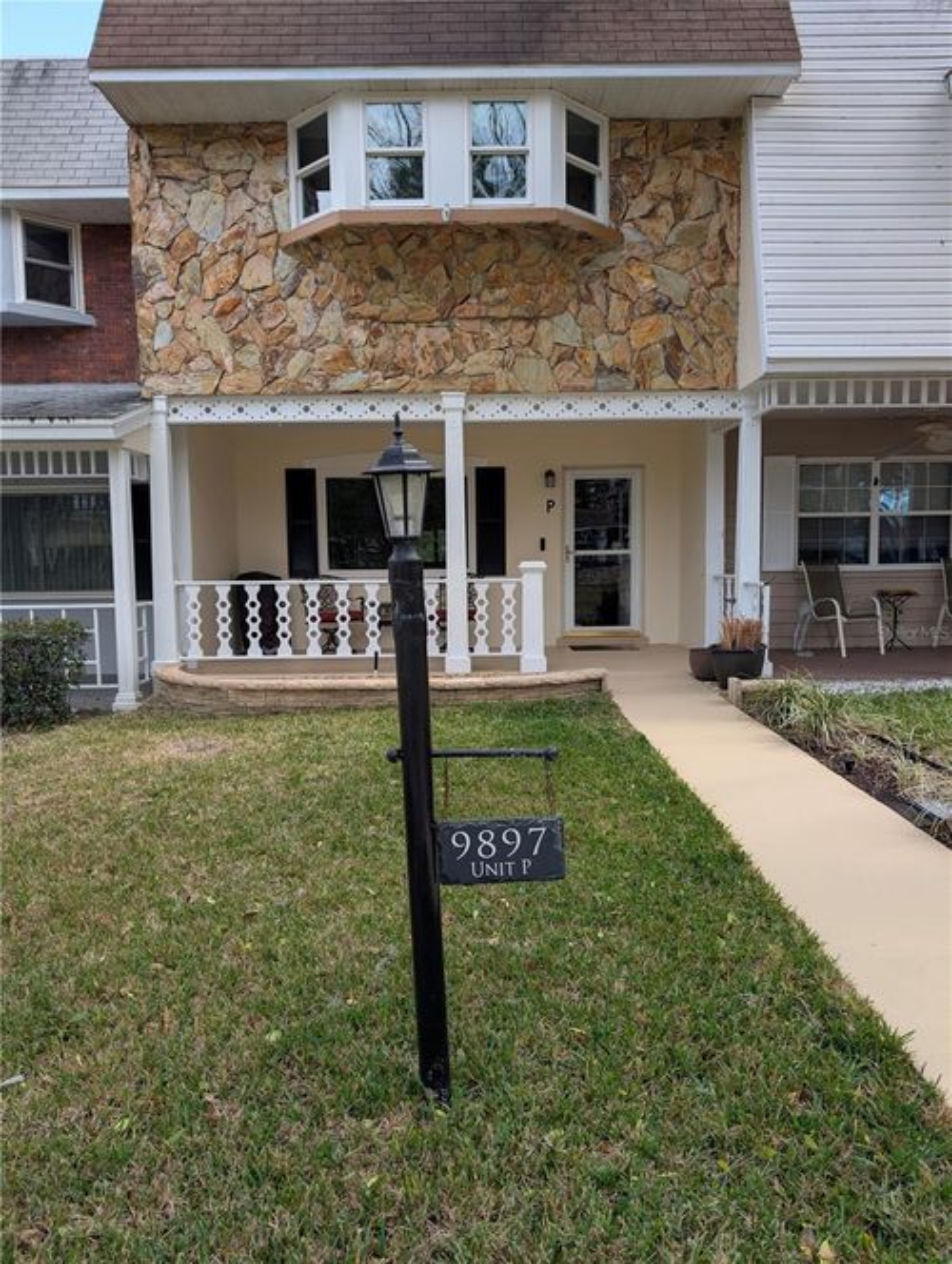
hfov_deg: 56.9
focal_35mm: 24
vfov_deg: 71.5
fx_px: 878
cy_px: 632
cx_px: 476
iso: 21
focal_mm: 6.9
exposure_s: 1/301
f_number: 1.68
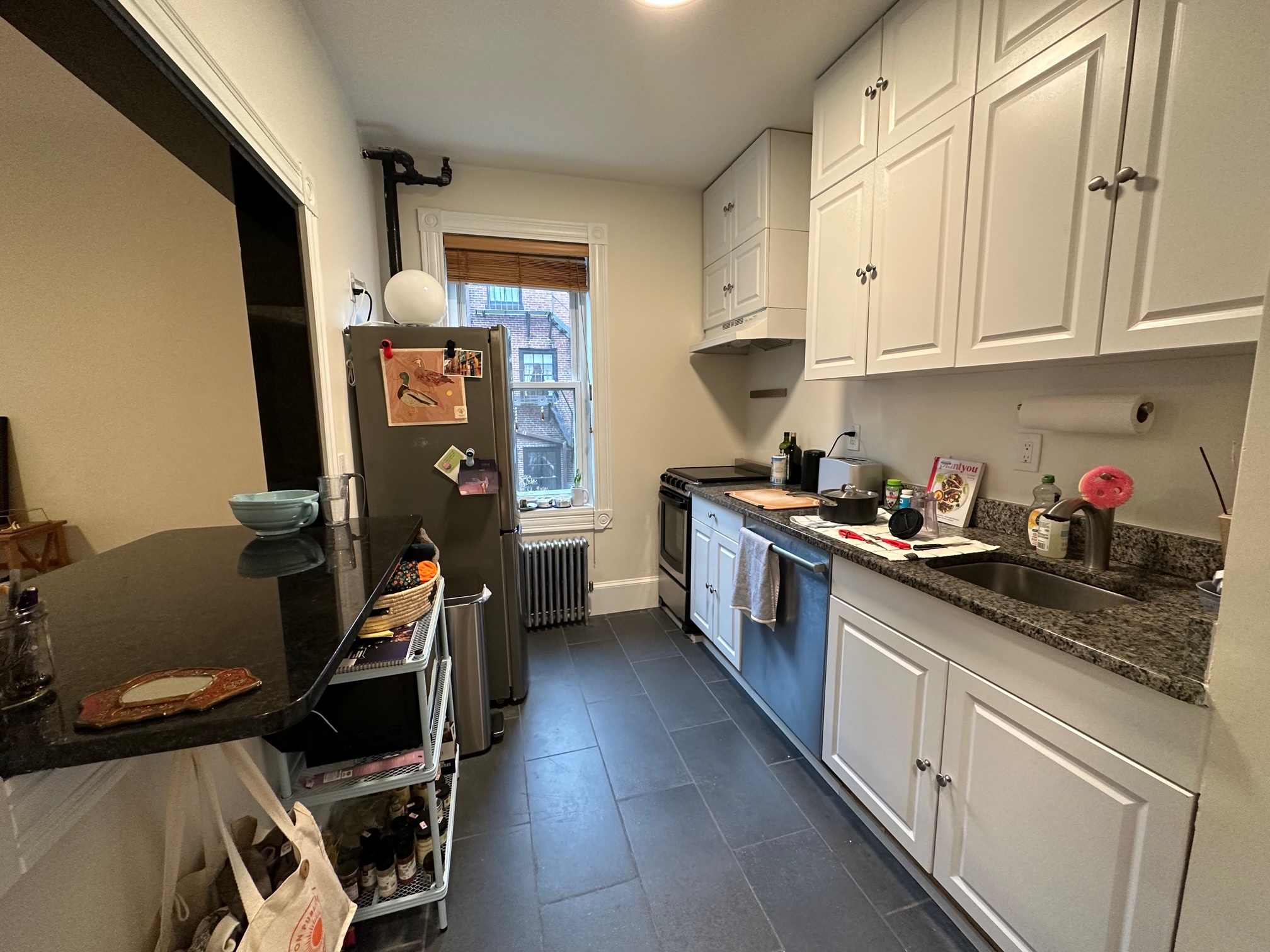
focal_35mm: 14
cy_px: 476
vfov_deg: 85.7
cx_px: 635
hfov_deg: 102.1
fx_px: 514
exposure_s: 1/60
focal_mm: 2.22
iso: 250
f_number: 2.2
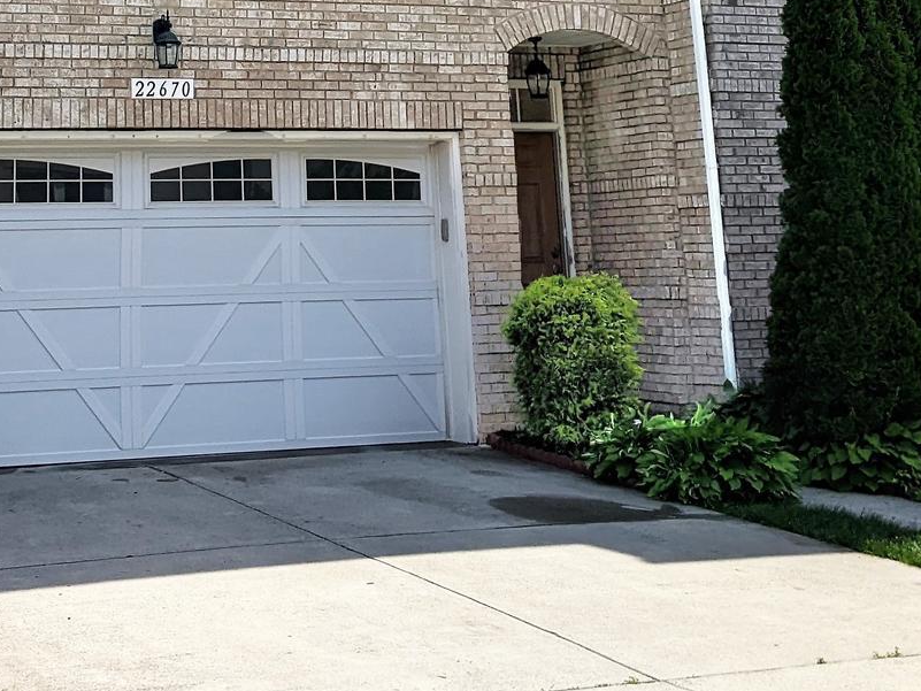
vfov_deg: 20.0
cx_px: 287
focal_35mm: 69
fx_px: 1836
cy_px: -129
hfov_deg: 27.9
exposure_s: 1/4695
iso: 62
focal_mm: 4.44
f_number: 1.8
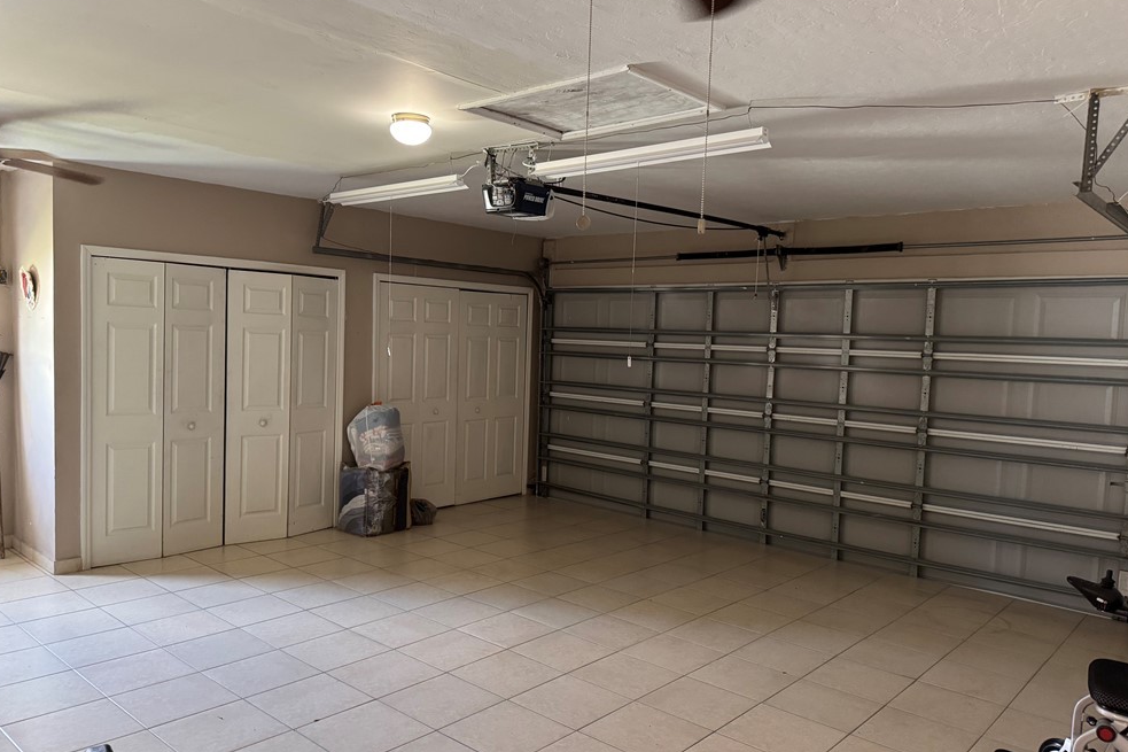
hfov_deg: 69.4
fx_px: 814
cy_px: 387
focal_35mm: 26
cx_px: 555
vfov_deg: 49.5
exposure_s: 1/60
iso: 640
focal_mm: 6.76
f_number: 1.78
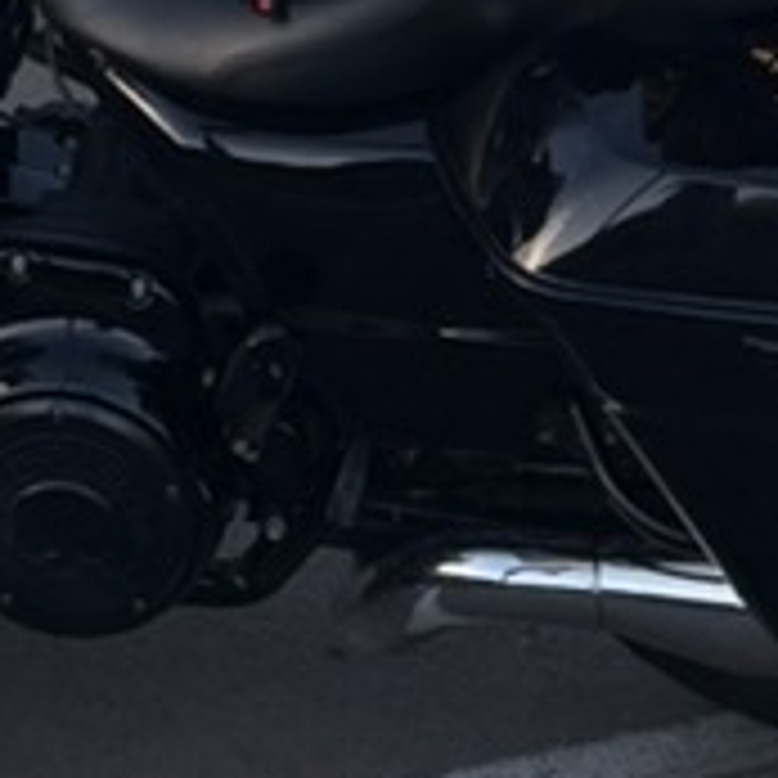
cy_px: -1349
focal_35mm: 136
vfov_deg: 10.3
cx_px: -90
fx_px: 3458
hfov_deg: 12.6
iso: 50
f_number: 1.6
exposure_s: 1/680
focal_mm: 5.96
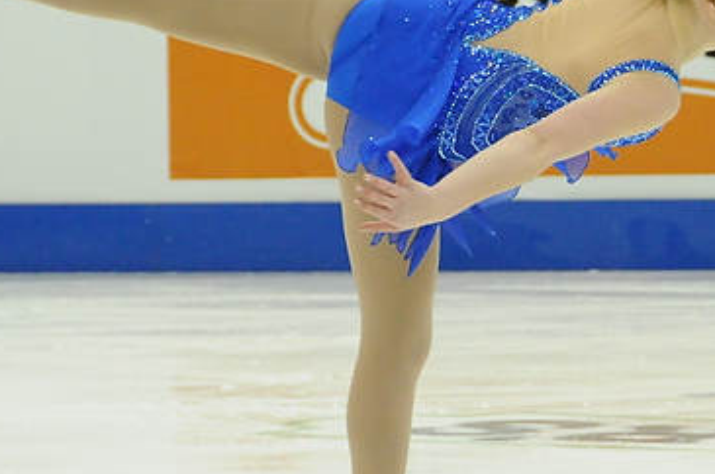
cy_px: 169
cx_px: 505
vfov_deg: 3.1
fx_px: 8805
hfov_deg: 4.6
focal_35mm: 444
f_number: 5.6
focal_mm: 135
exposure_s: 1/800
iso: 3200
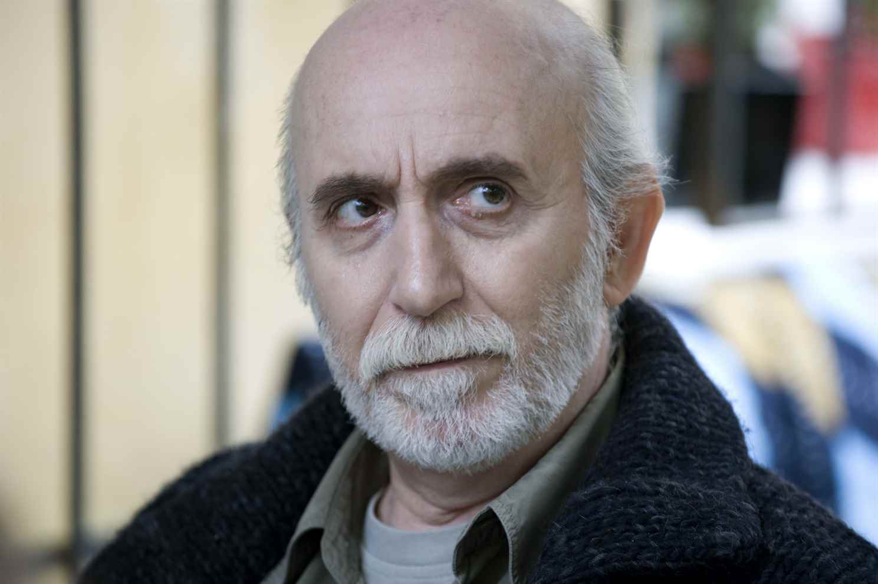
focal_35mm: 200
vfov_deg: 6.9
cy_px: 292
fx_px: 4875
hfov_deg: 10.3
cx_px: 439
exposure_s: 1/60
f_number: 4.5
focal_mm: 200
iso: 500
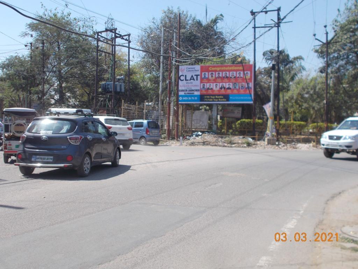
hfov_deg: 47.9
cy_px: 134
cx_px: 179
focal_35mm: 39
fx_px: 403
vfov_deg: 36.8
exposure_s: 1/80
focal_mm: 6.9
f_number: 9.8
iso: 80
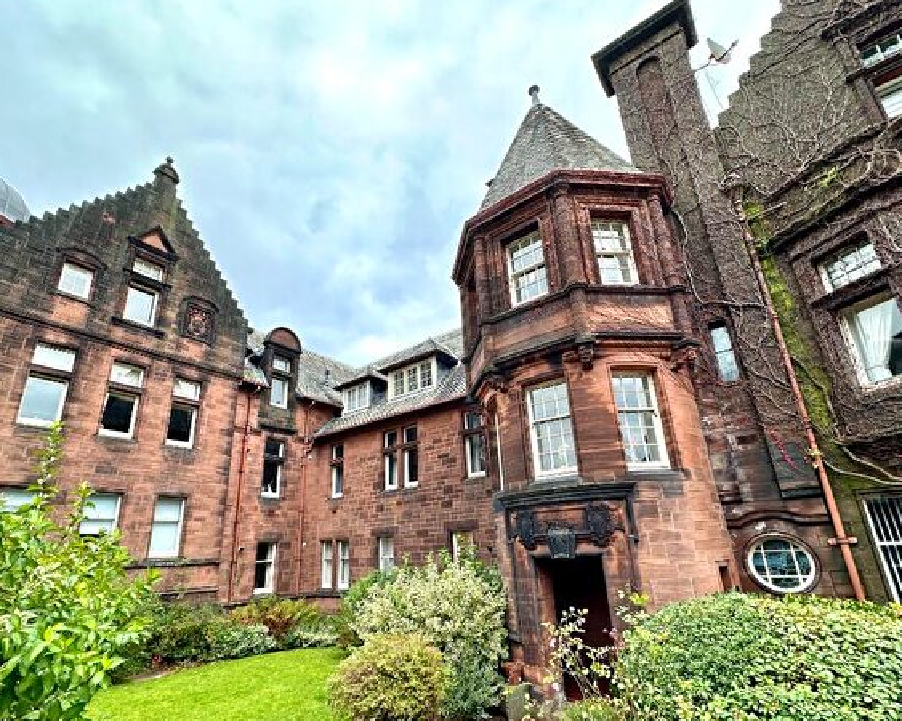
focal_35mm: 17
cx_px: 431
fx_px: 454
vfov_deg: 76.6
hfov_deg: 89.6
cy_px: 403
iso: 40
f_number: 2.2
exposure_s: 1/215
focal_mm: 2.22
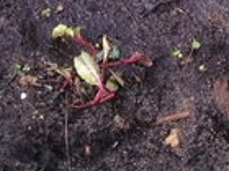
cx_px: 175
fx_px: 966
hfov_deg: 13.5
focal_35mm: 146
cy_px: -153
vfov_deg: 9.6
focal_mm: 3.3
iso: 32
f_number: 2.4
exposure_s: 1/227
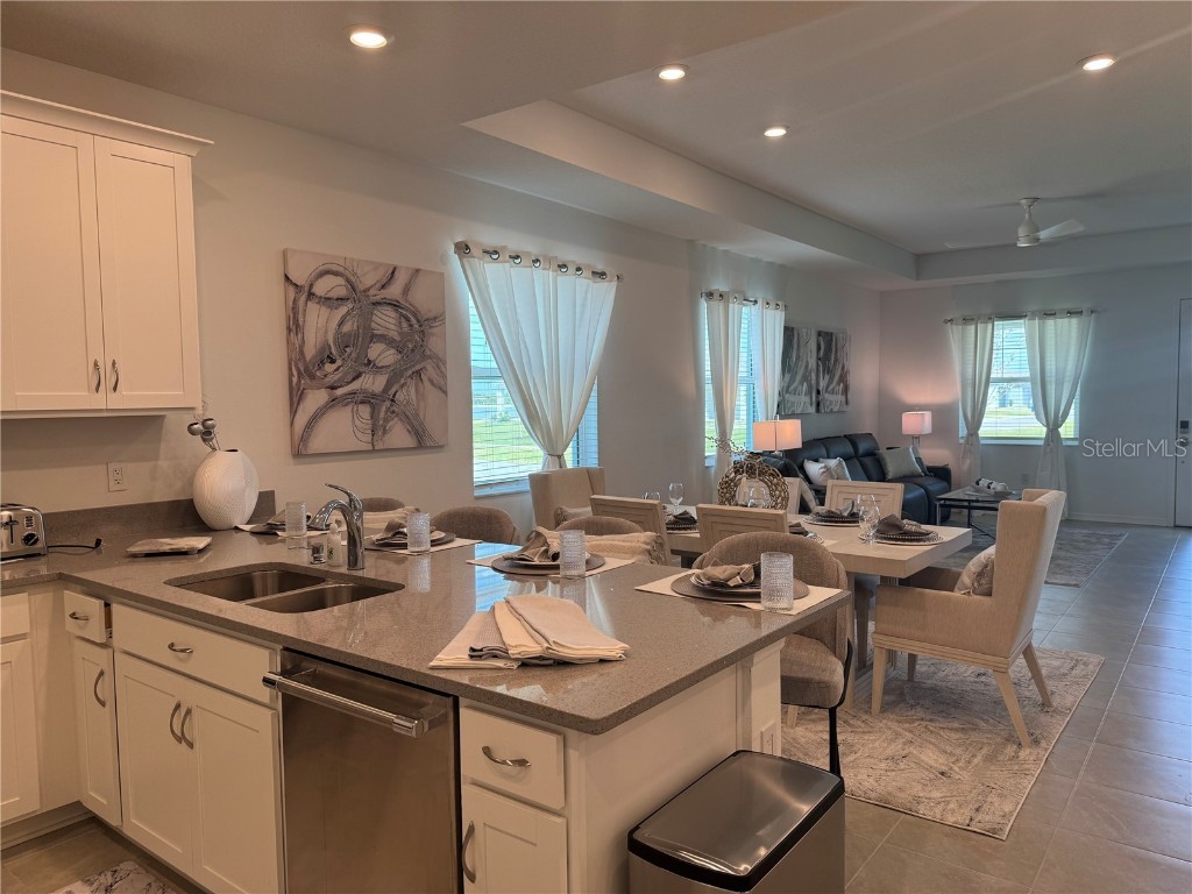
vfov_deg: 56.8
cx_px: 596
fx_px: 826
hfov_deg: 71.6
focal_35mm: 24
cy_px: 447
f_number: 1.78
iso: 100
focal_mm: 6.76
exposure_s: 1/162
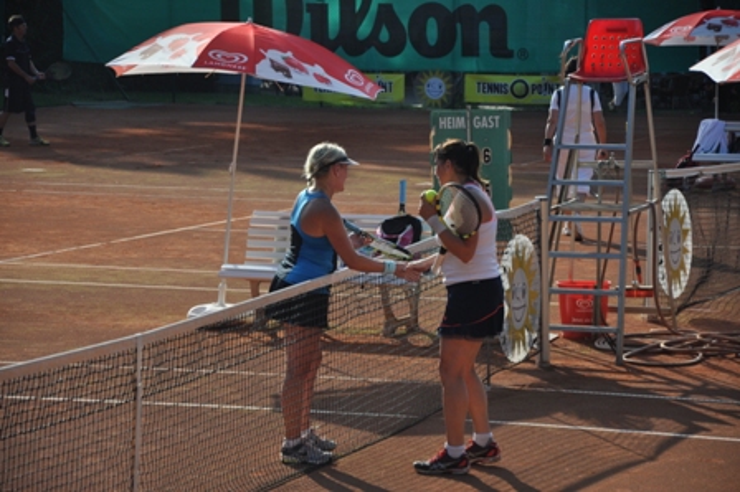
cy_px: 246
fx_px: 3235
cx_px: 370
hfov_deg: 13.0
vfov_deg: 8.7
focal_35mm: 158
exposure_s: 1/1250
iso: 400
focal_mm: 105
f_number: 5.6
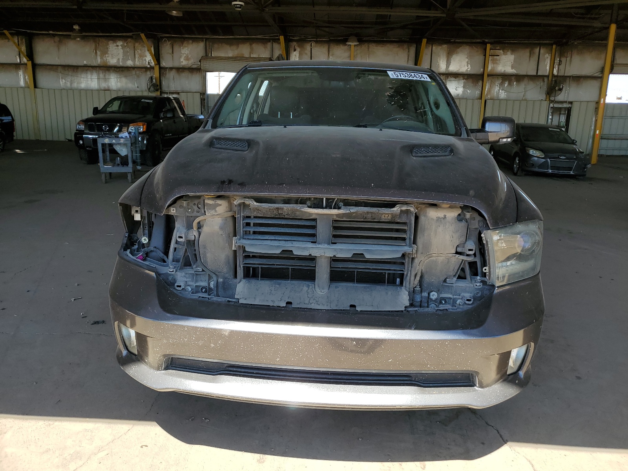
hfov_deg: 67.3
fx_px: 472
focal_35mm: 26
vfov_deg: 53.1
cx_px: 314
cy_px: 236
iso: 50
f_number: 1.5
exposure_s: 1/1000
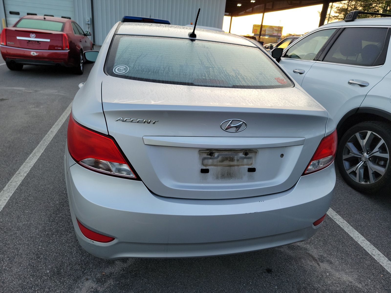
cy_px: 146
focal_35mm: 24
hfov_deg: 71.6
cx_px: 196
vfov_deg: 56.8
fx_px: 271
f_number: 1.8
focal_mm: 6.7
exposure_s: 1/132
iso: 50
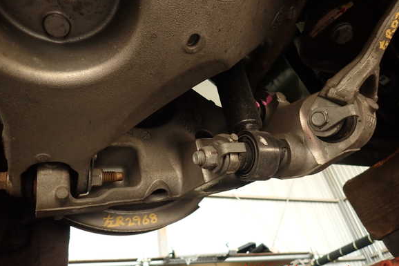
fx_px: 299
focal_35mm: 27
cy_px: 126
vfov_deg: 47.9
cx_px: 193
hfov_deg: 67.4
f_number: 2
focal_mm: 4.5
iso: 160
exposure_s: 1/60
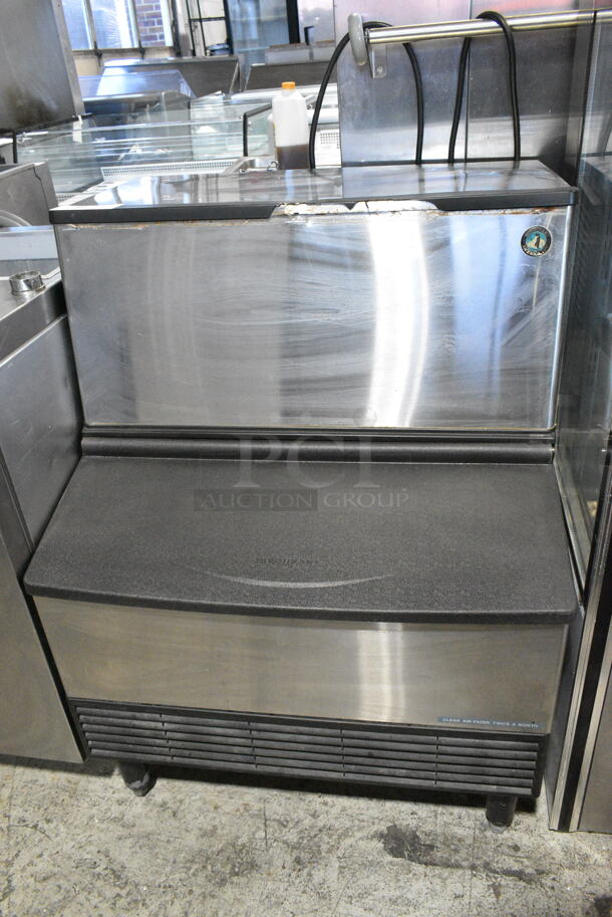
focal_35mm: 27
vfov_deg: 67.3
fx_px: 687
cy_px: 458
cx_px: 306
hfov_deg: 48.0
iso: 6400
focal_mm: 18
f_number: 7.1
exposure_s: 1/200
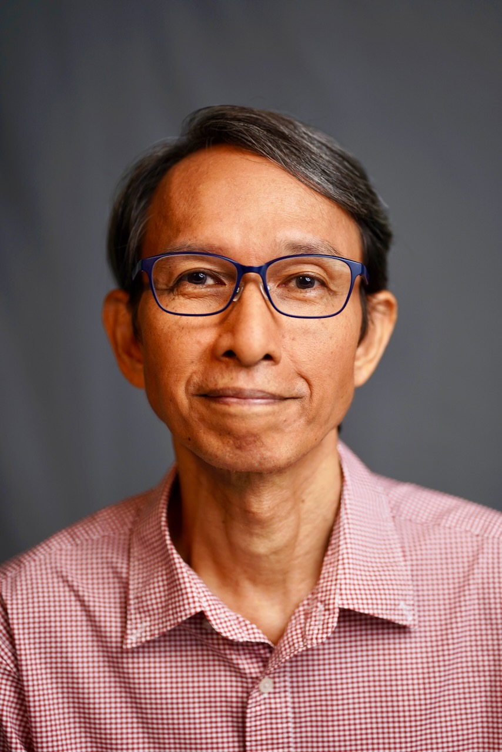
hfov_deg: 16.1
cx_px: 251
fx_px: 1777
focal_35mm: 85
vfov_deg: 23.9
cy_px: 376
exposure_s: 1/320
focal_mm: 85
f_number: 1.8
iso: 320
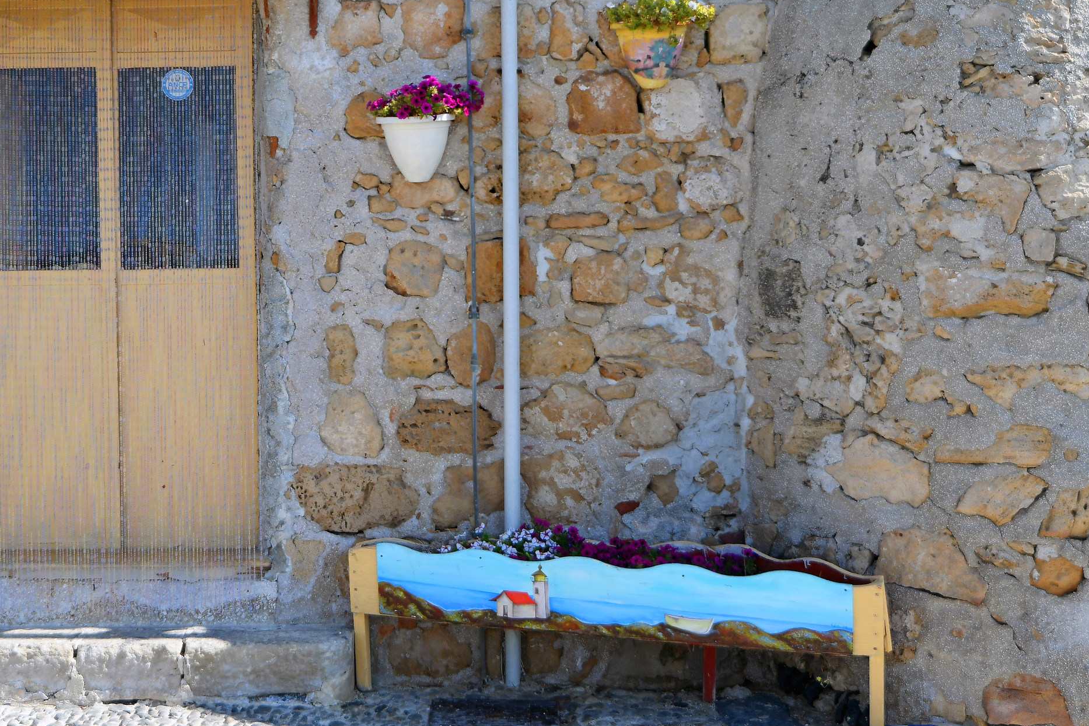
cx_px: 392
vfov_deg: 25.0
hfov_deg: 36.6
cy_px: 295
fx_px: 1633
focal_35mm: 54
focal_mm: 28
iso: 160
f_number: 4.5
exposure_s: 1/1000
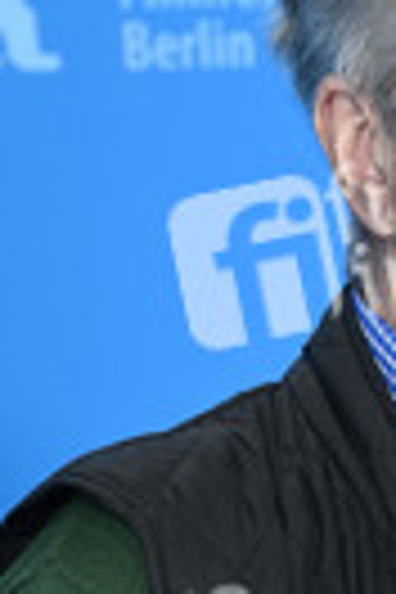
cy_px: 468
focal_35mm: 544
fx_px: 8975
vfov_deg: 3.8
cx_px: 531
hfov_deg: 2.5
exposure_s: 1/250
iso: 1250
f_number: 5.6
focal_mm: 180
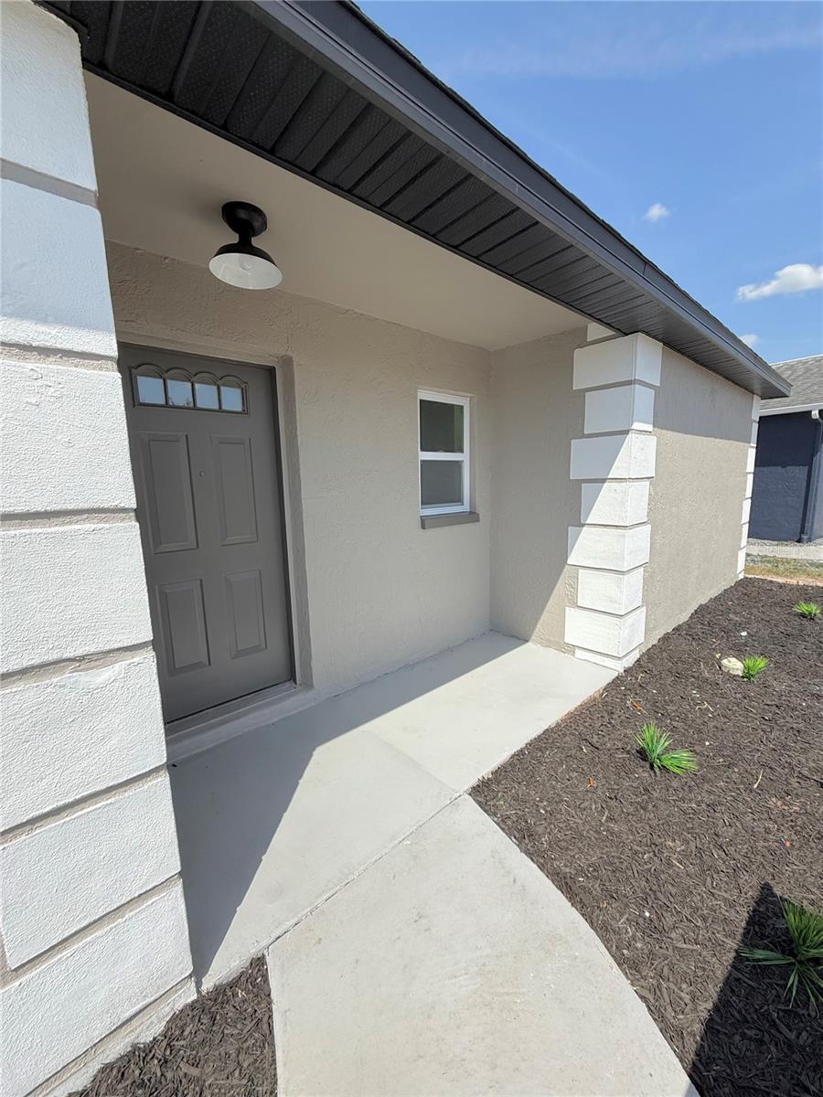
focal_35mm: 14
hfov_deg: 85.7
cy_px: 548
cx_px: 412
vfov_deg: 102.1
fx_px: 444
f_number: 2.2
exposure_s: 1/1698
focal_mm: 2.22
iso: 50
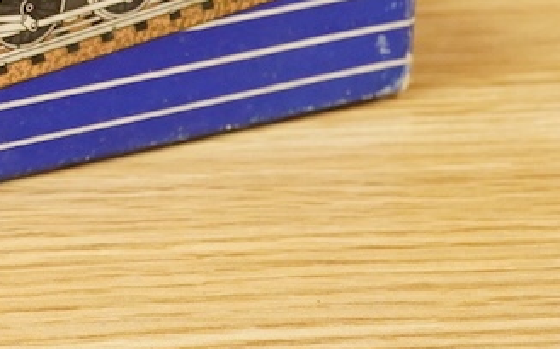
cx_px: -307
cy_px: -179
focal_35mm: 157
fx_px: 2394
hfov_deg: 12.6
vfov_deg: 8.2
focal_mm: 30
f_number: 11
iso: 2500
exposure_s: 1/80
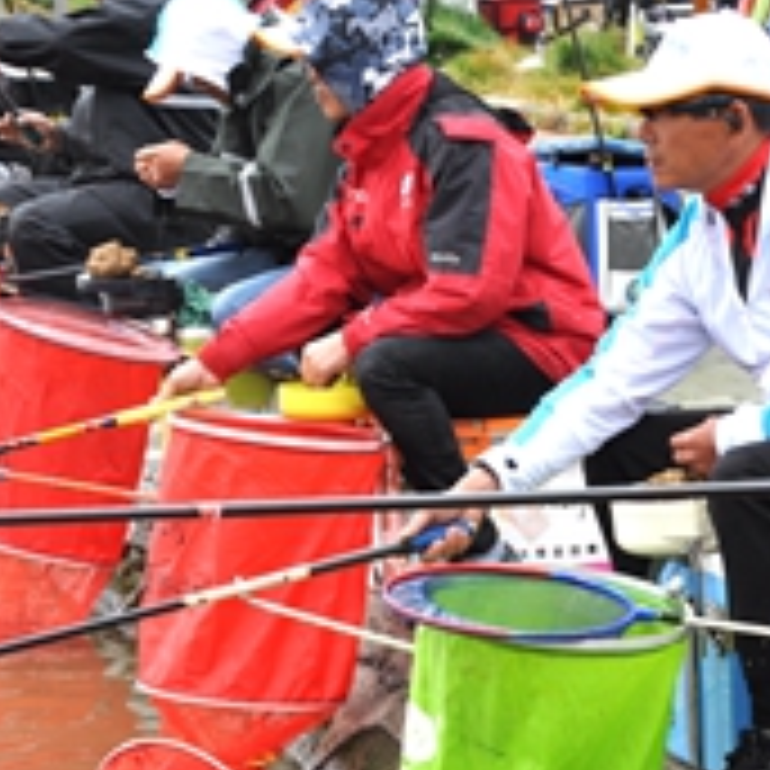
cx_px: 860
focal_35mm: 156
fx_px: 3926
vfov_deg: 11.1
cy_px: 680
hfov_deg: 11.0
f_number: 6.3
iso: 500
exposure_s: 1/500
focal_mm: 42
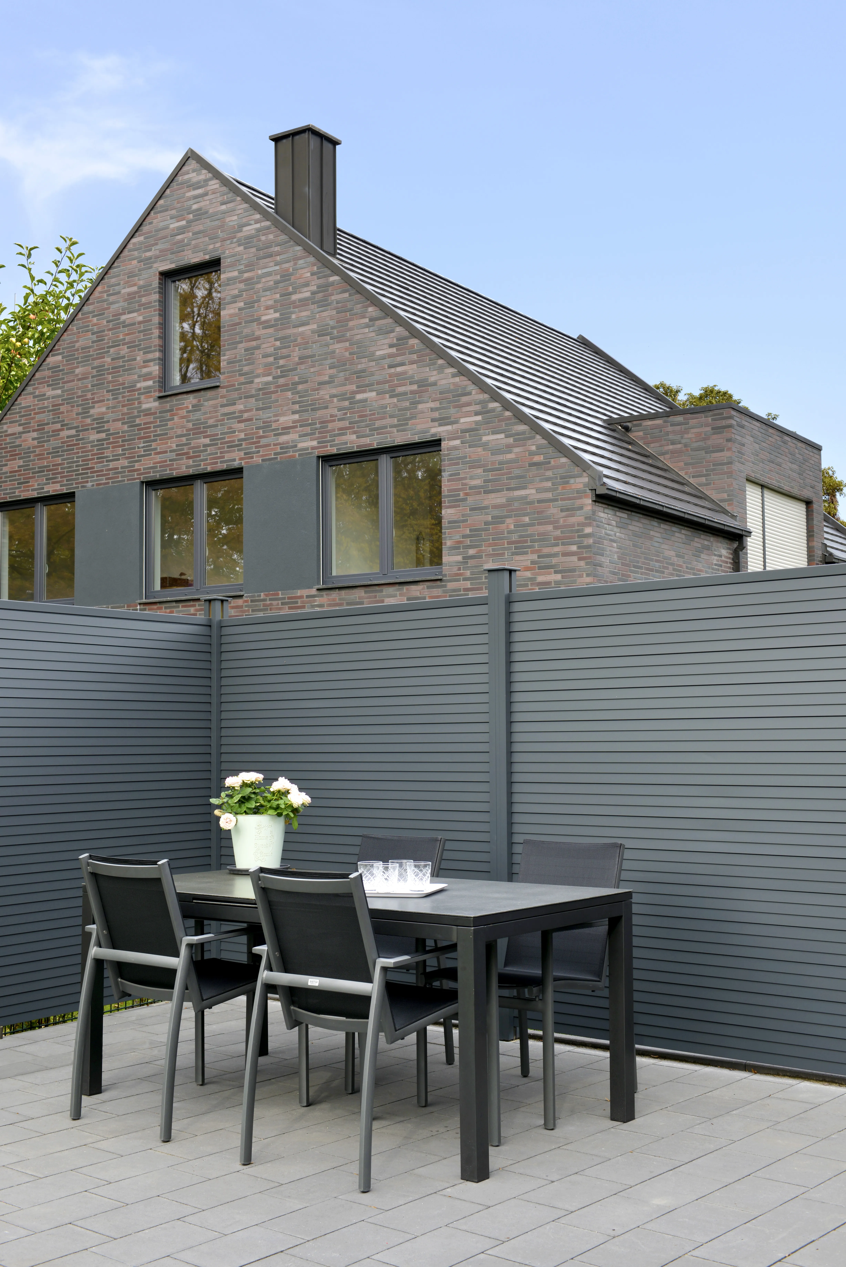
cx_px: 423
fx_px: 1409
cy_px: 634
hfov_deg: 33.4
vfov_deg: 48.4
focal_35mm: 40
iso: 100
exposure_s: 1/60
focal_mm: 40
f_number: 10
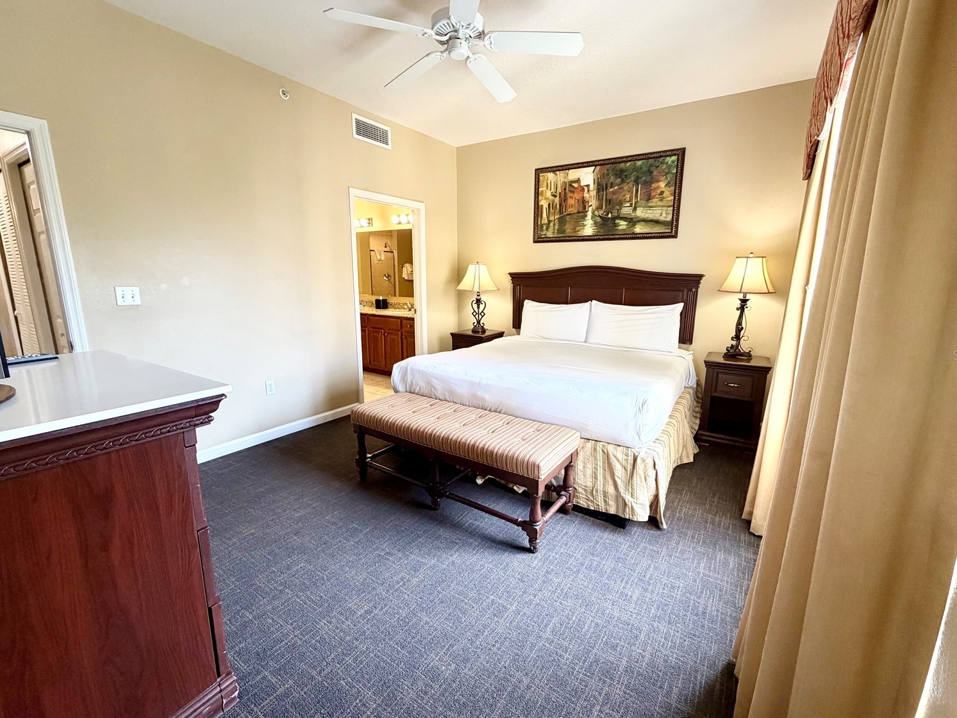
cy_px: 355
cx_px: 501
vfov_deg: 81.8
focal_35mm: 15
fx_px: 415
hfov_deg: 98.1
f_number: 2.2
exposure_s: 1/120
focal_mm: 2.22
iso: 320
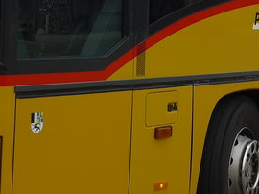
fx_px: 964
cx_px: 166
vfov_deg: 11.2
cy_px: -57
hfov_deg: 15.3
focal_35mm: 129
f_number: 2.8
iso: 80
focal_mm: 6
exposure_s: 1/500
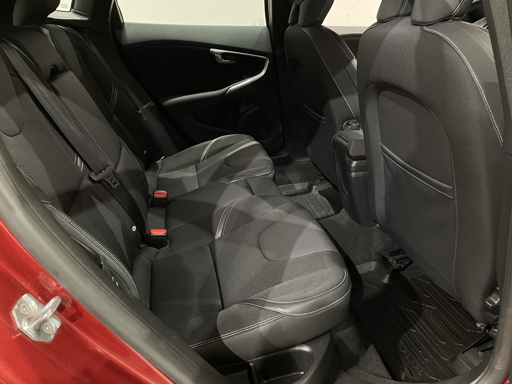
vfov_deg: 53.1
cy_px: 192
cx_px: 256
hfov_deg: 67.3
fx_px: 385
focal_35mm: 26
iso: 500
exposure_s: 1/50
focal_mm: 4.2
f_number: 1.6
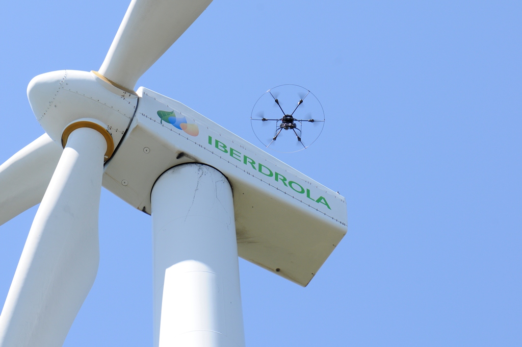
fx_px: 2281
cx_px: 261
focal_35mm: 158
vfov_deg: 8.7
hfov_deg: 13.1
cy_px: 174
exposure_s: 1/400
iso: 320
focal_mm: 105
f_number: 8
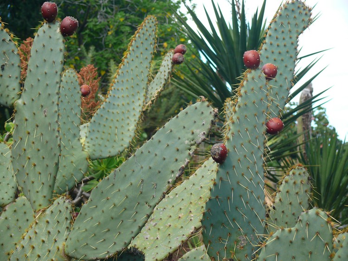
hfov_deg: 20.4
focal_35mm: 96
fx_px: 965
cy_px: 130
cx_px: 174
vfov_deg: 15.4
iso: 100
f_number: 3.6
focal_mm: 20.3
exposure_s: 1/125
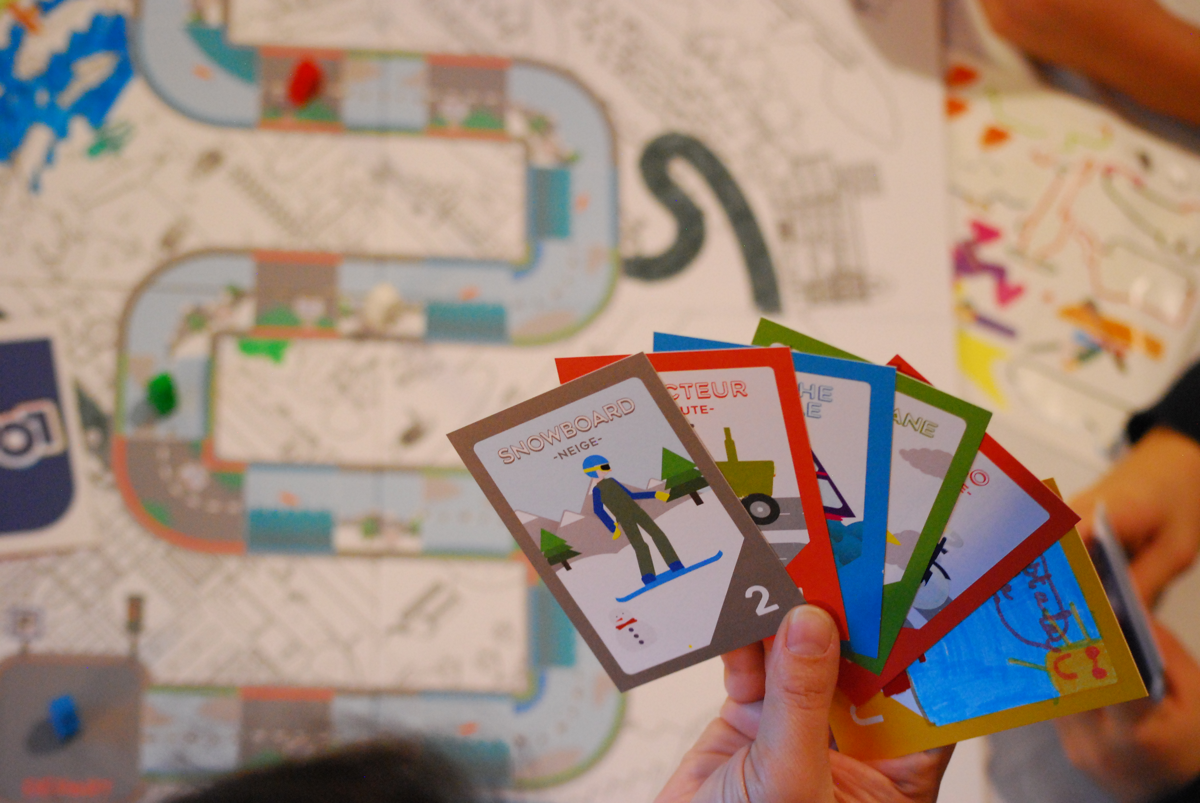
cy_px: 402
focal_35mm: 82
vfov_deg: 16.6
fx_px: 2753
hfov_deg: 24.6
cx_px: 600
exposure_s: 1/25
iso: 1600
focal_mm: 55
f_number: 4.5
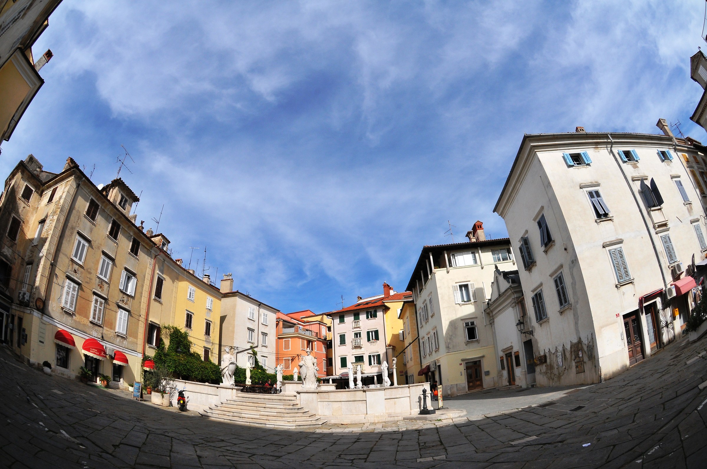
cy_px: 234
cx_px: 354
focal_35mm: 16
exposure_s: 1/800
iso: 400
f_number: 14
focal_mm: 10.5
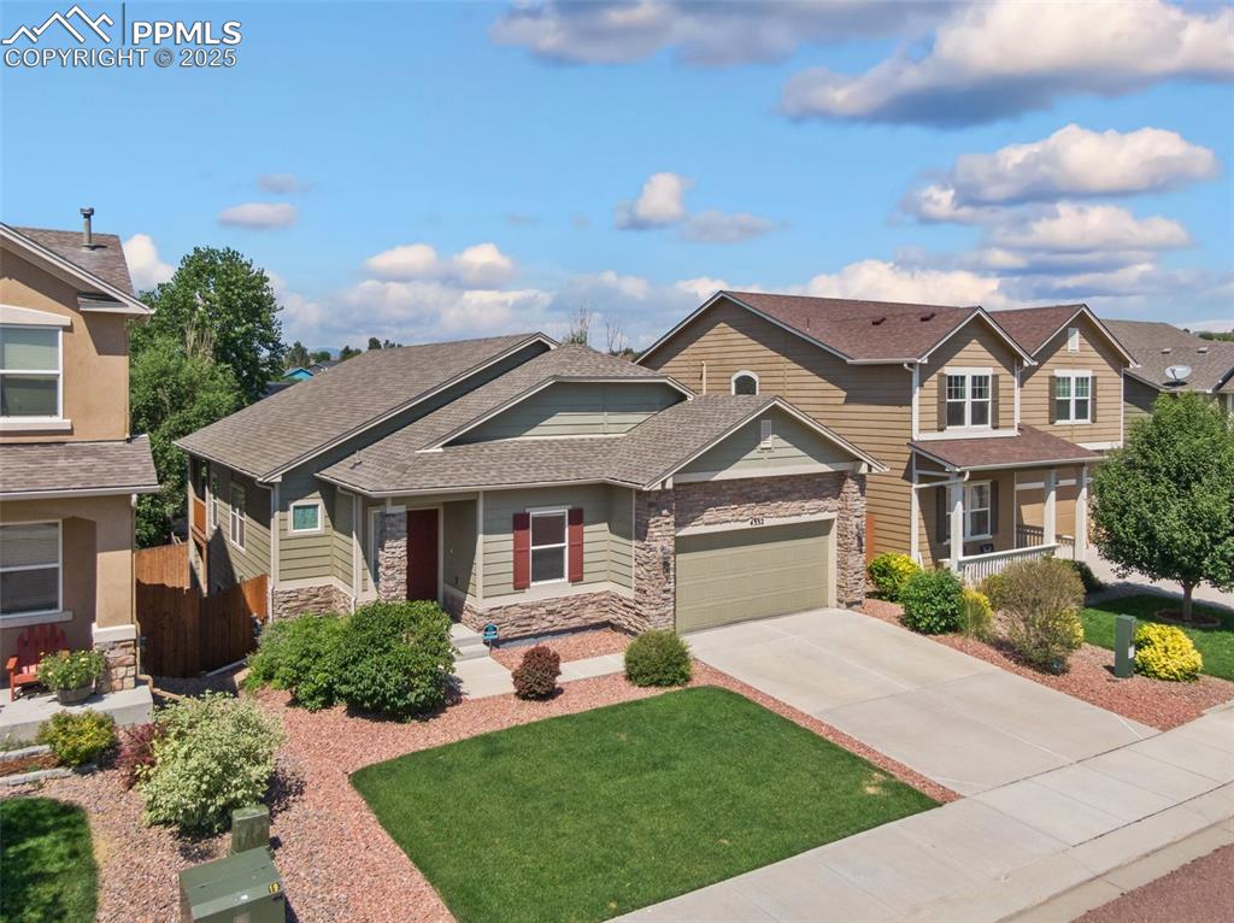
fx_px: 855
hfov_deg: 71.6
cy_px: 462
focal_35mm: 24
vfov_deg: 56.7
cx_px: 617
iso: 100
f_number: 2.8
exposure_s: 1/60
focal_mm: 4.39
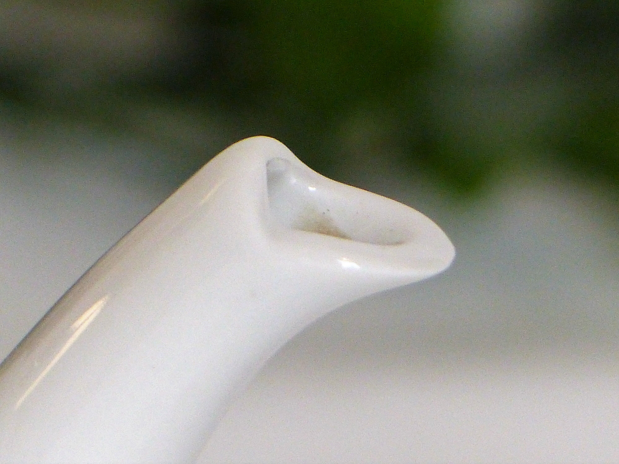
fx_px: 18883
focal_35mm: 1056
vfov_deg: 1.4
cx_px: 310
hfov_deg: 1.9
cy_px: 232
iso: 400
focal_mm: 108
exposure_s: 1/80
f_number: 2.8
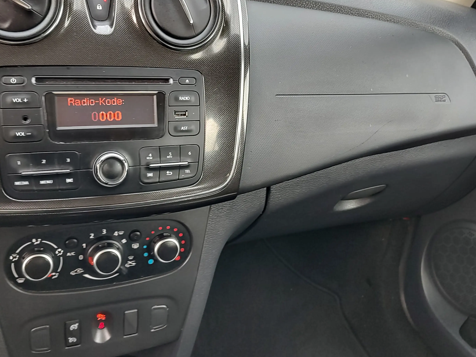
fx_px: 440
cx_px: 224
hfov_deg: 56.8
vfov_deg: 44.1
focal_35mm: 32
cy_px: 157
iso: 116
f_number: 1.8
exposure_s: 1/100
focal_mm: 5.56
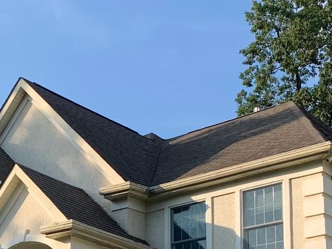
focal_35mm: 95
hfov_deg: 20.5
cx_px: 79
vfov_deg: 15.0
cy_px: 293
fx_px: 911
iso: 25
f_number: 1.8
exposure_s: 1/1176
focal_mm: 4.25
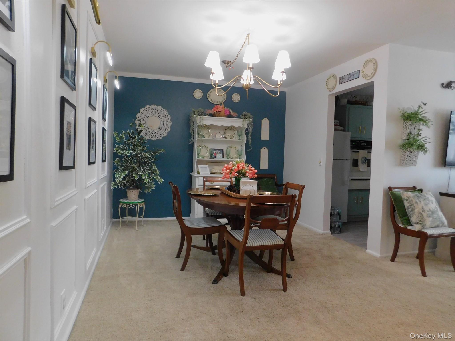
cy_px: 170
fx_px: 302
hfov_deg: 73.9
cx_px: 228
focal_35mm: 23
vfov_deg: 58.9
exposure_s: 1/30
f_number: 3
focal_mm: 4
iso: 320
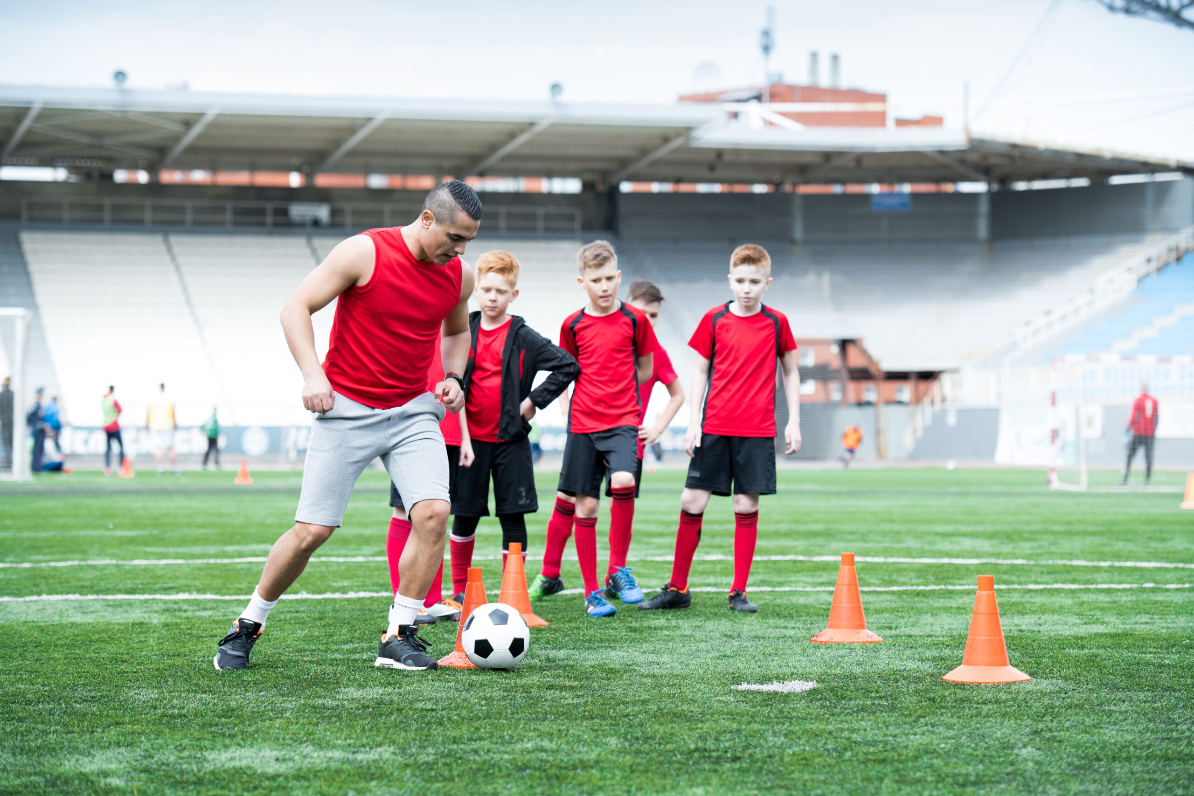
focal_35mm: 105
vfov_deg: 13.0
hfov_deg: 19.5
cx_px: 597
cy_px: 398
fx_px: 3482
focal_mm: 105
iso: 640
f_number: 4
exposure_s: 1/1250
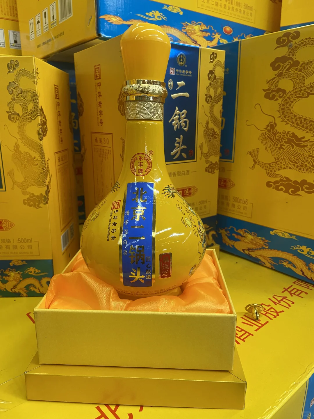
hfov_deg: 53.1
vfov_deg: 67.3
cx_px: 157
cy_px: 210
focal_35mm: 26
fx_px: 314
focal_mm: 4.25
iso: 125
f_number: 1.8
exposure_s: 1/95
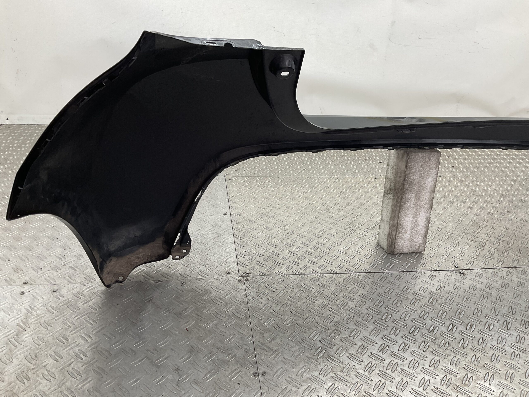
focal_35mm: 29
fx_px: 443
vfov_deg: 48.2
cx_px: 264
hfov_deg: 61.7
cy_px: 198
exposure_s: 1/100
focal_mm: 3
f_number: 1.8
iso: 32
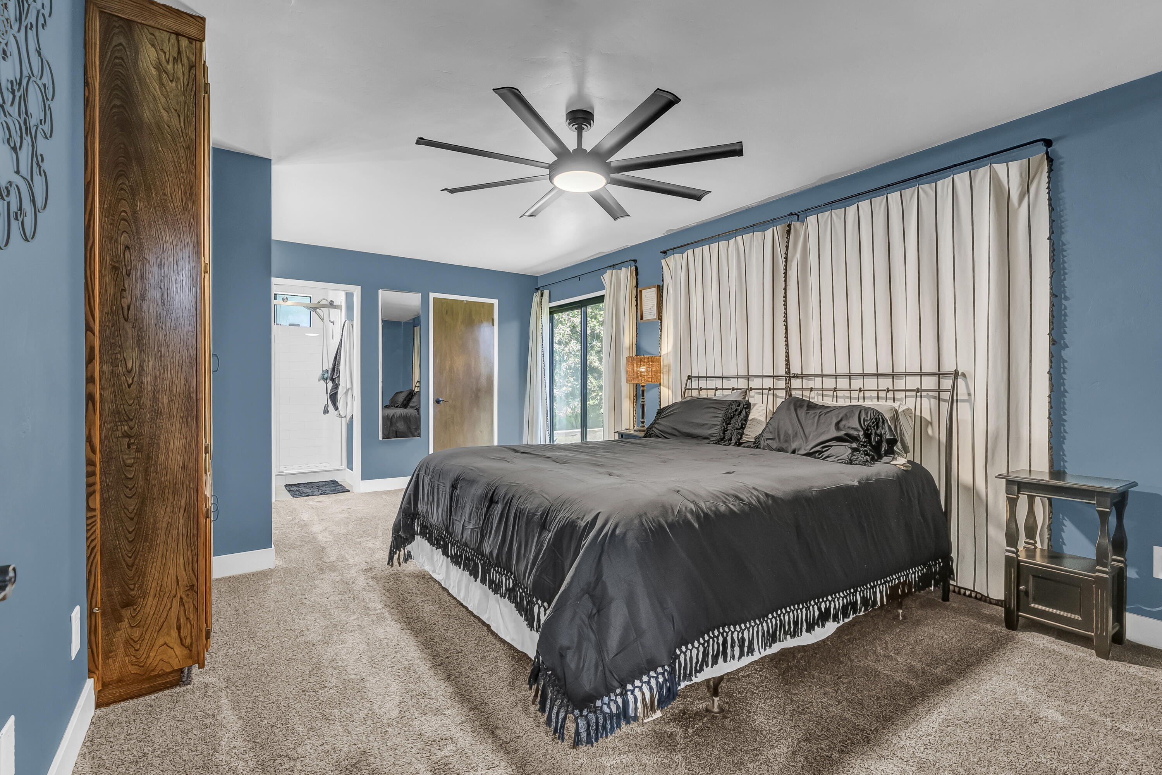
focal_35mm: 16
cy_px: 388
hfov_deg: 96.7
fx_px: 516
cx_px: 581
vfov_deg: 73.7
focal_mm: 16
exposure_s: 1/25
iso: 1600
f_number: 10
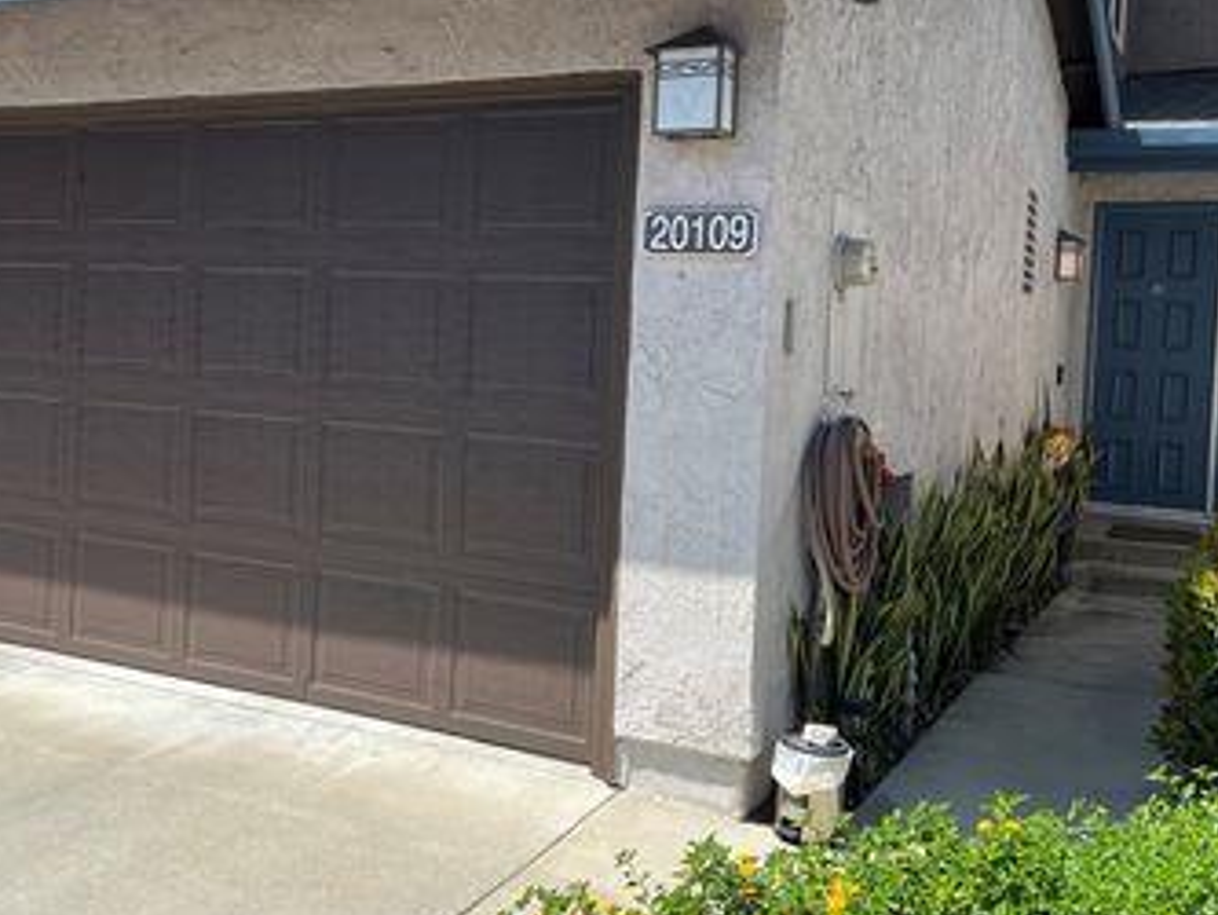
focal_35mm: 39
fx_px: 1373
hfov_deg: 47.7
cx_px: 534
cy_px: 390
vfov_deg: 36.8
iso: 50
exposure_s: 1/2571
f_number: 1.5
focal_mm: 5.7
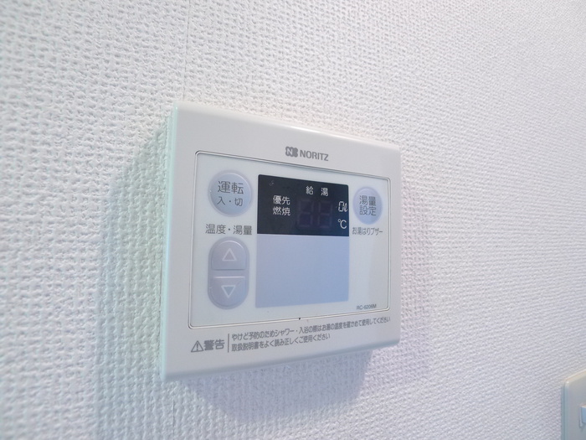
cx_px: 293
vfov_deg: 56.8
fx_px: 406
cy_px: 220
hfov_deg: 71.6
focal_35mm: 24
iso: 400
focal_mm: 5.1
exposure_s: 1/15
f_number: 2
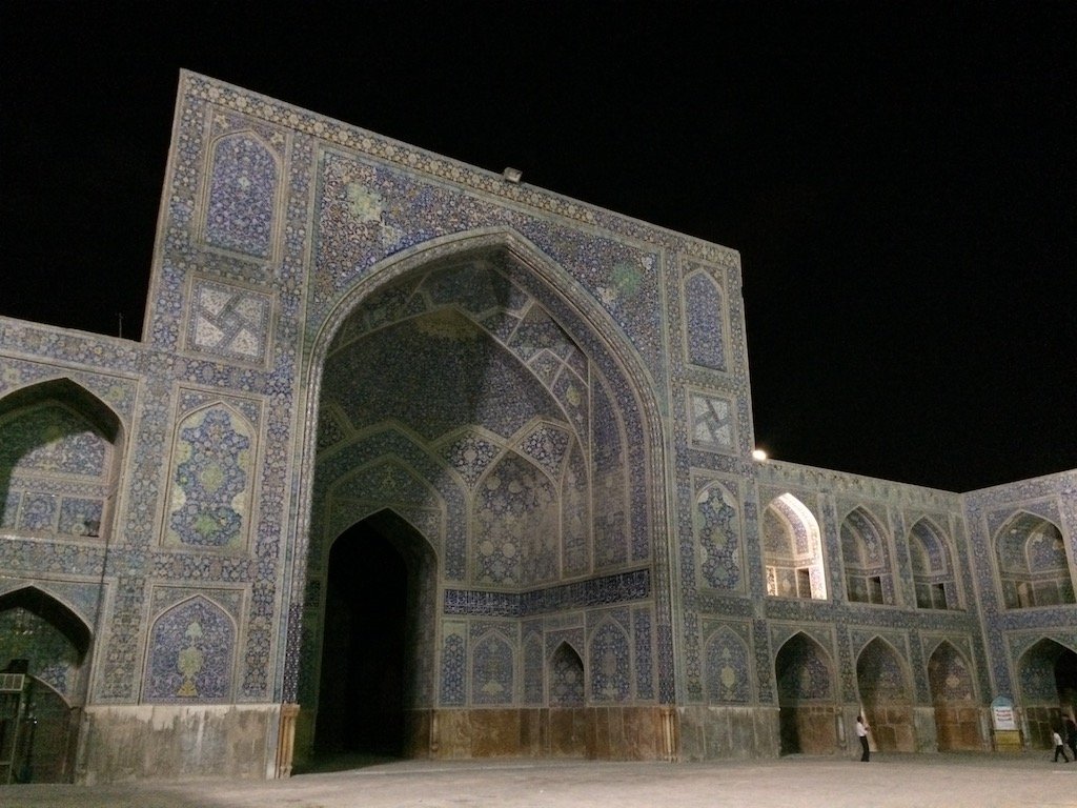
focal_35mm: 29
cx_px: 538
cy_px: 404
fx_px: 902
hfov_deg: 61.7
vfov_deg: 48.2
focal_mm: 4.15
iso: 500
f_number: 2.2
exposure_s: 1/17
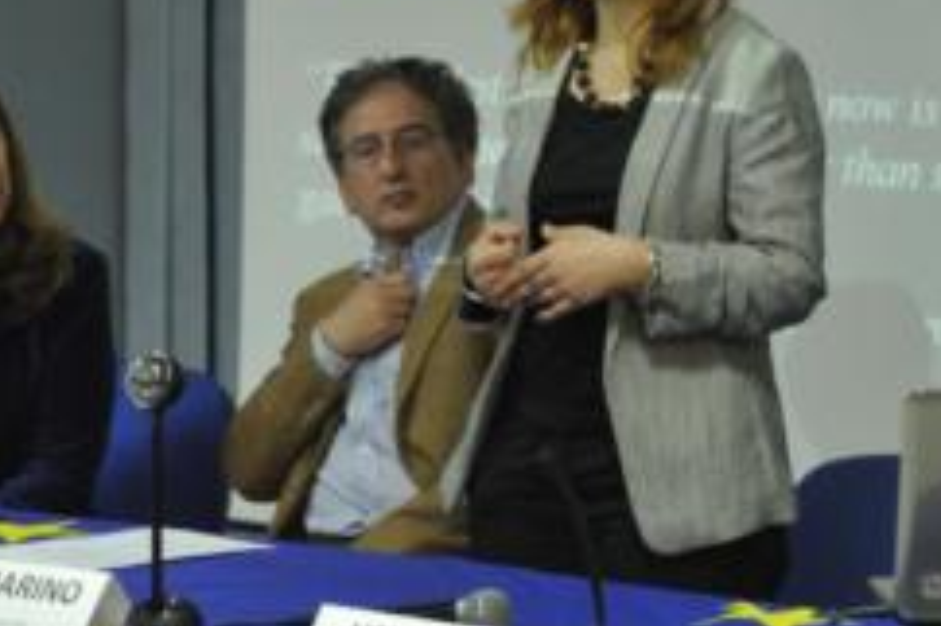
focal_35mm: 196
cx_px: 626
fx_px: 5120
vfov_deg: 7.0
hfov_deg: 10.5
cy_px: 157
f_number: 5.6
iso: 4000
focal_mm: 95
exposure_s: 1/100
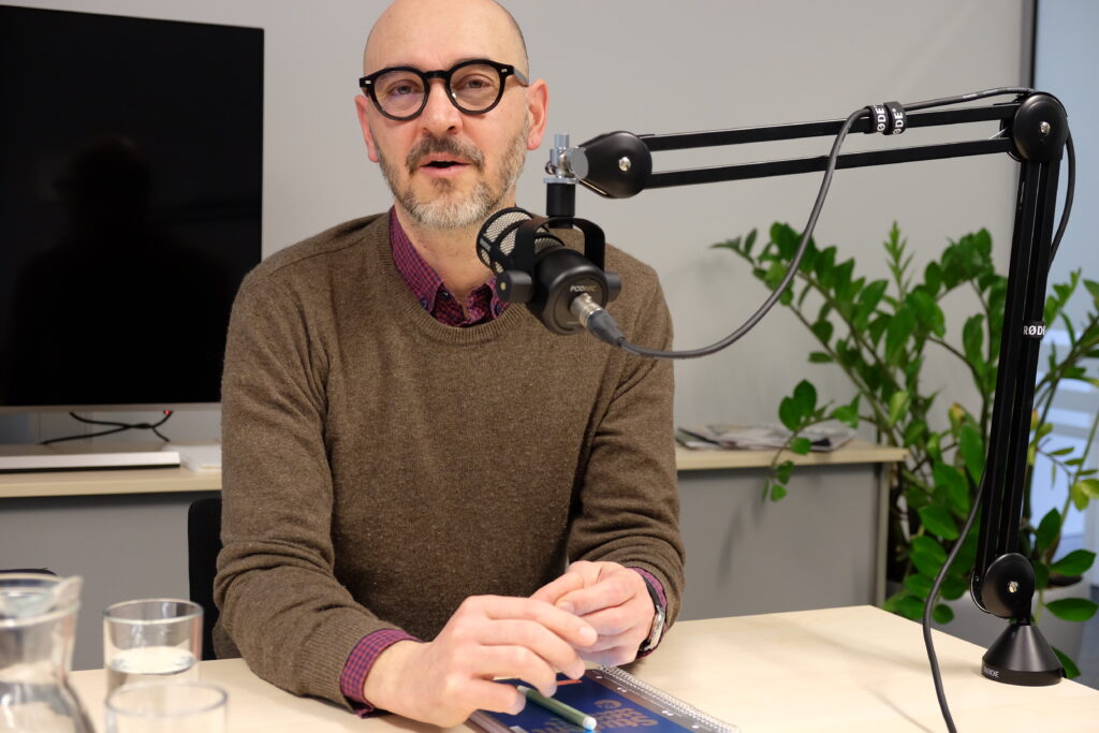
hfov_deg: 41.9
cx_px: 550
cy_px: 366
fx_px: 1435
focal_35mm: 47
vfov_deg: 28.7
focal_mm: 31.5
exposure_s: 1/56
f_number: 3.6
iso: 800
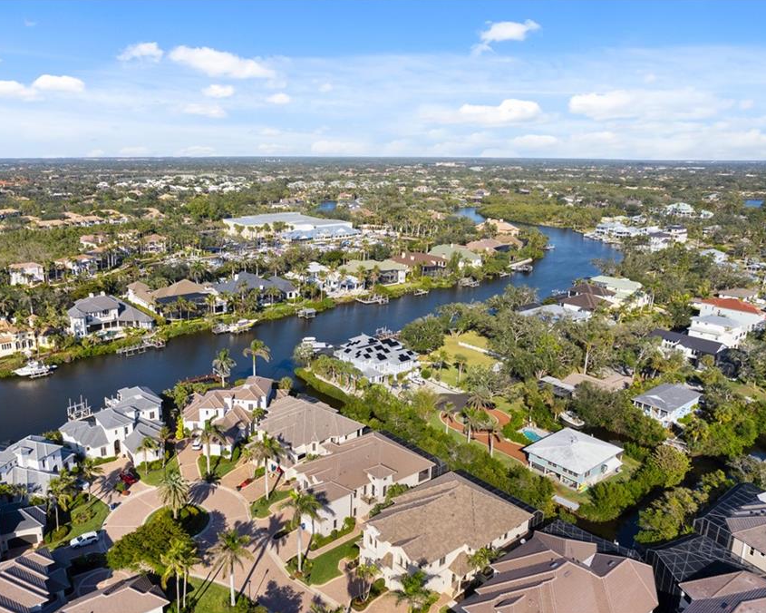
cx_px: 325
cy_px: 306
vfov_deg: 56.8
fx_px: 567
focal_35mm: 25
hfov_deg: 67.7
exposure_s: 1/2000
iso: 110
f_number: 2.8
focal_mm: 8.38
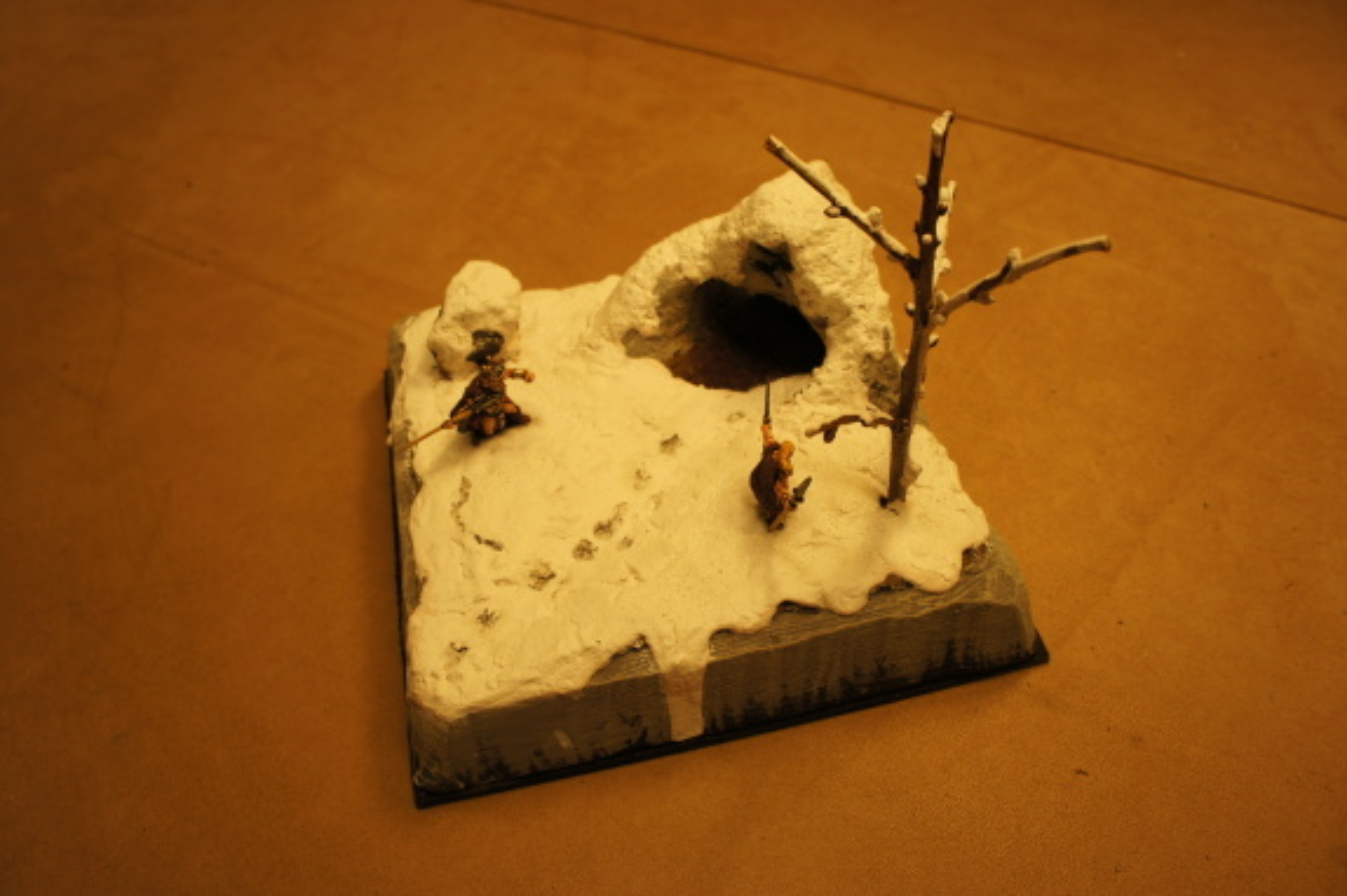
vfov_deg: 47.9
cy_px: 448
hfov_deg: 67.4
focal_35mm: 27
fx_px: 1010
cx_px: 674
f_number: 5.6
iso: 200
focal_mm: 18
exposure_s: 1/60
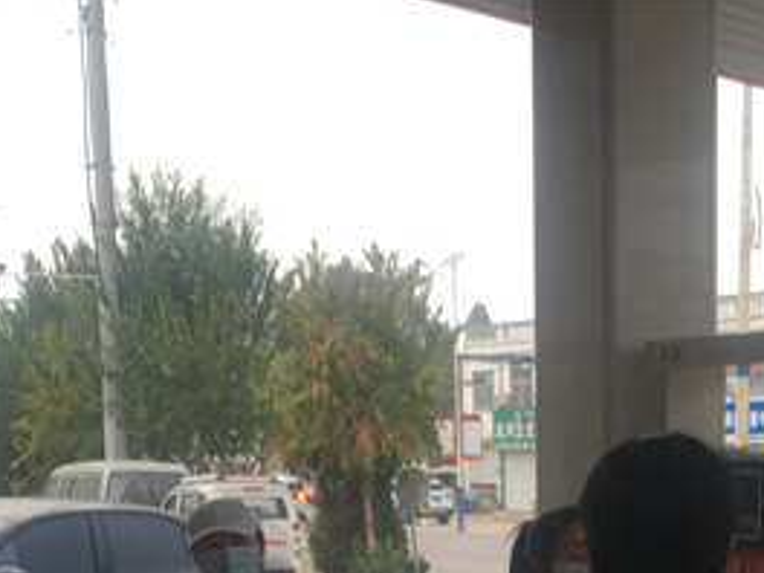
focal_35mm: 66
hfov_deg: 26.8
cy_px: 645
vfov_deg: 21.1
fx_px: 1457
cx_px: 854
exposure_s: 1/100
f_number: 2.2
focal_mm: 4.15
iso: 40
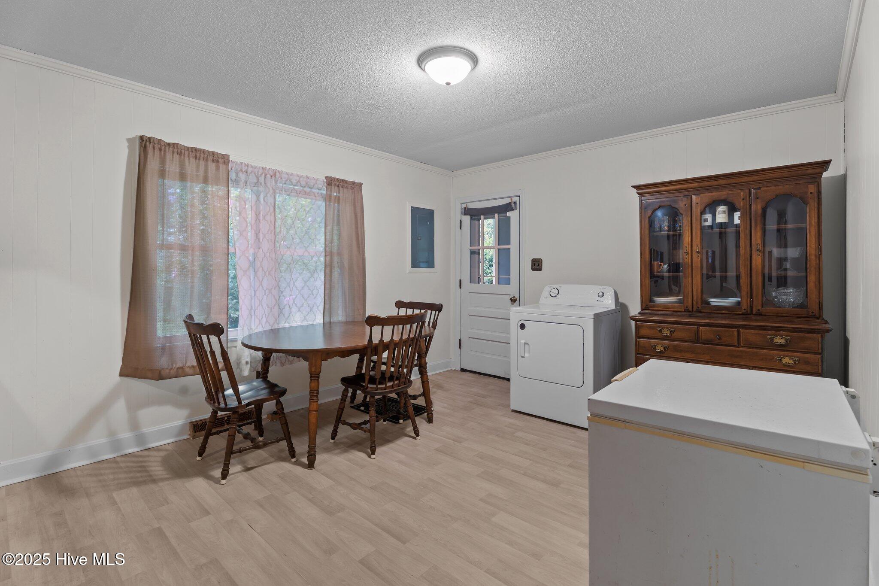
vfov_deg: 70.7
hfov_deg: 93.6
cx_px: 440
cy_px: 293
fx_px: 413
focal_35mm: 17
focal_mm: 16.9
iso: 400
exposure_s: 1
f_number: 8
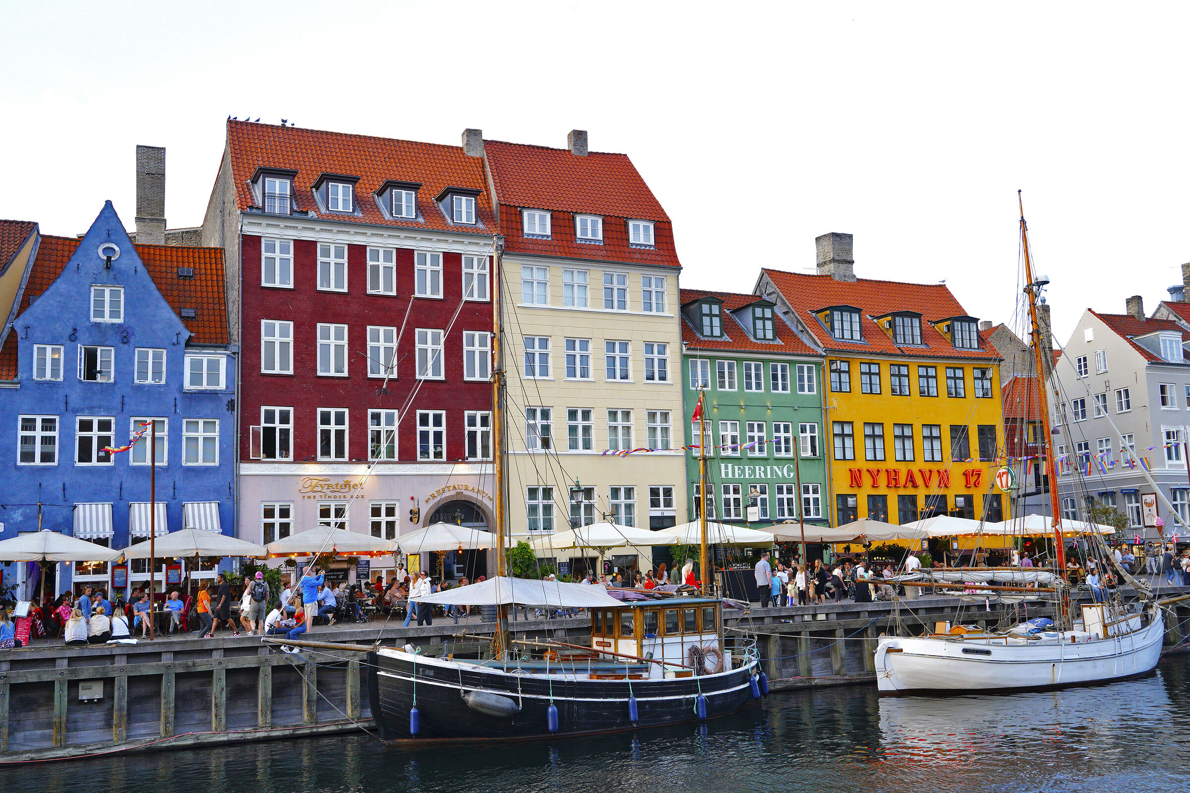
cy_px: 396
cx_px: 595
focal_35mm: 36
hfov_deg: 53.1
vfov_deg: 36.9
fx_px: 1190
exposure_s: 1/125
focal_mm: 36
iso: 1250
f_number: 8
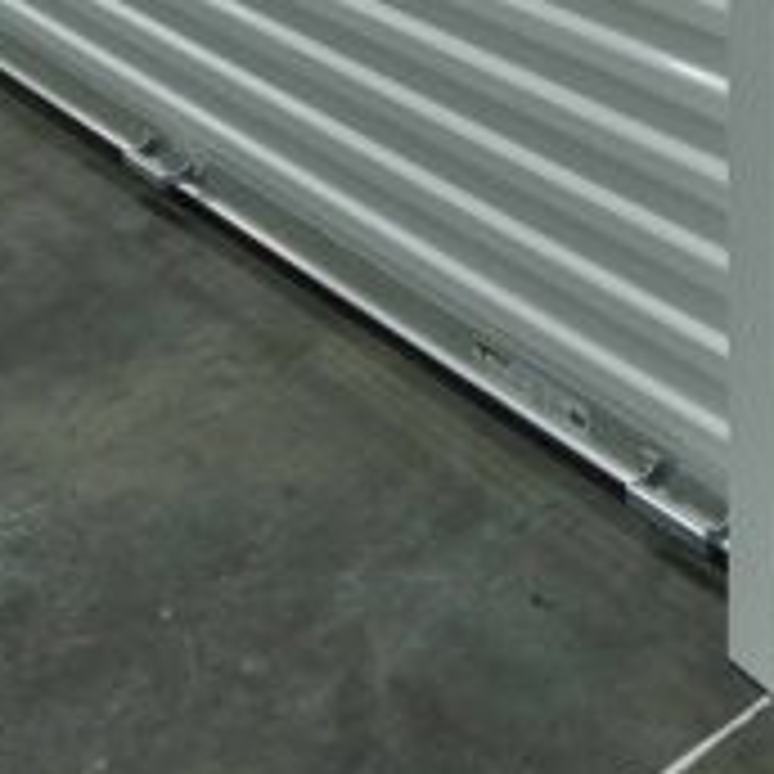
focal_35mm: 71
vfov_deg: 18.1
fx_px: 1796
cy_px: -695
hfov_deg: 22.6
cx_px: 904
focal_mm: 14
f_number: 6.3
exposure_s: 1/60
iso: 1000
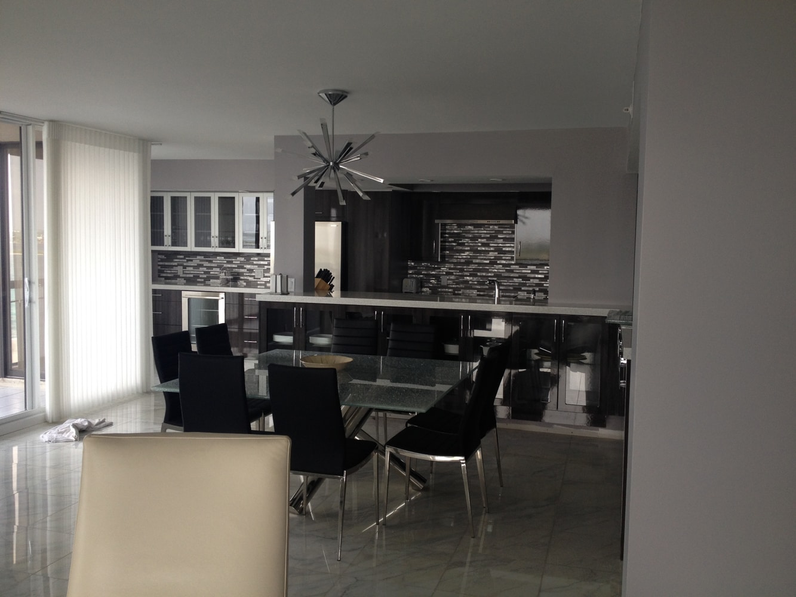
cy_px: 298
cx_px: 398
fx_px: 805
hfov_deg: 52.6
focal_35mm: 35
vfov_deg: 40.7
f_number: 2.4
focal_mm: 4.28
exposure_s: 1/60
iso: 50
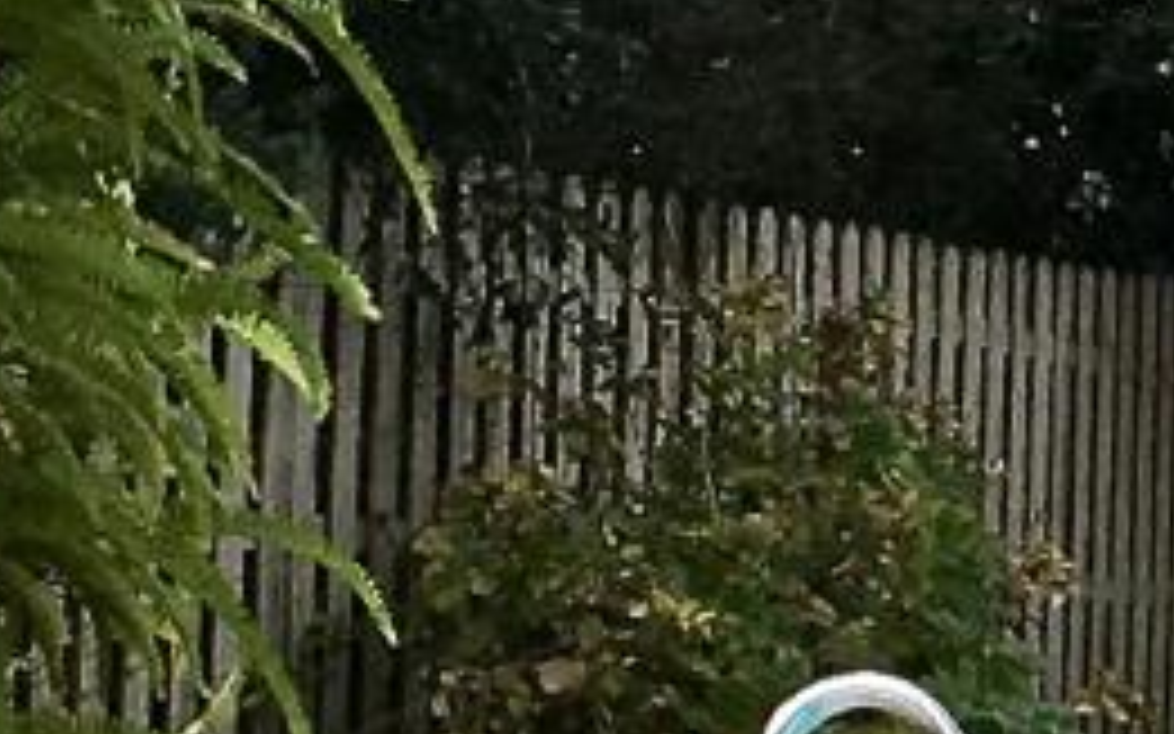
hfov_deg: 8.3
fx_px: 7549
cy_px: 599
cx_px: 2658
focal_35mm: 236
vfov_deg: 5.6
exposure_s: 1/999
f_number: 2.2
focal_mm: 4.15
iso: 25
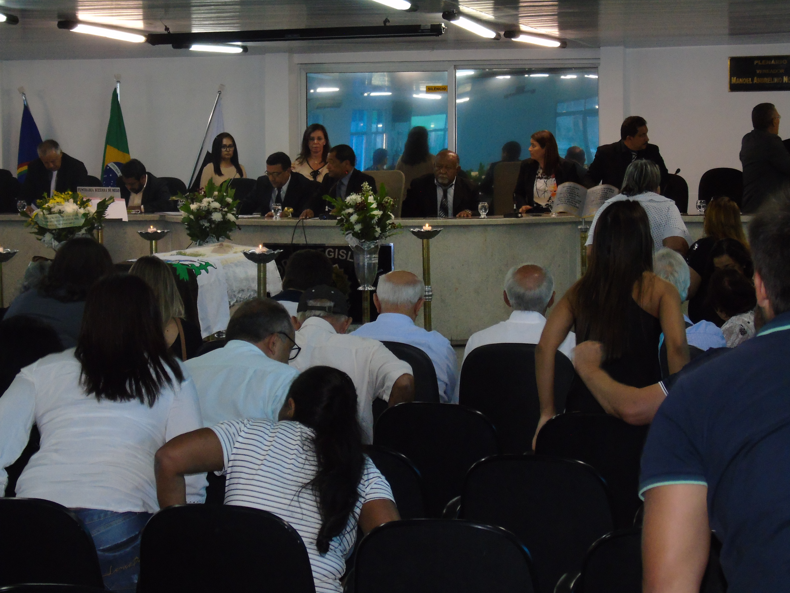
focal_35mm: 94
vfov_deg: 15.7
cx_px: 395
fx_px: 2145
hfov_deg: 20.9
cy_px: 296
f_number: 4.3
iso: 400
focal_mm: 17
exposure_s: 1/60
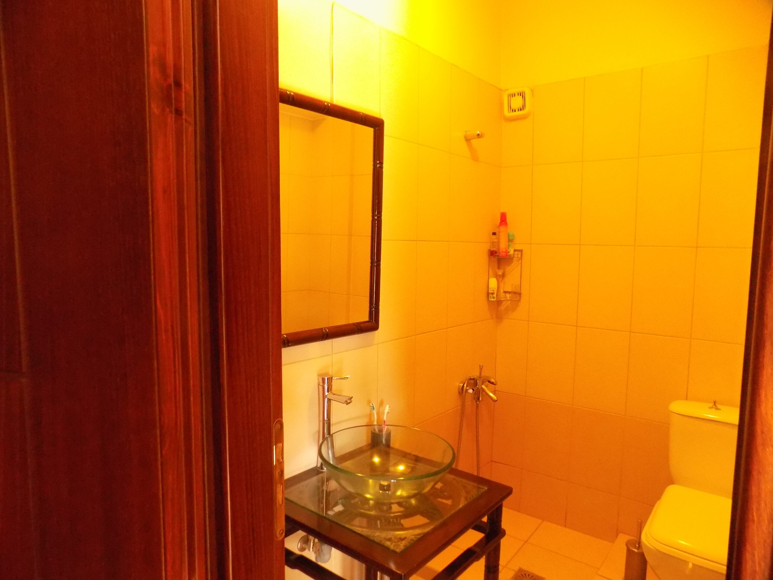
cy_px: 290
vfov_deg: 58.9
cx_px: 386
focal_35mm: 23
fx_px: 514
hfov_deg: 73.9
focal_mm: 4
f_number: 3.1
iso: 400
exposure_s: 1/13
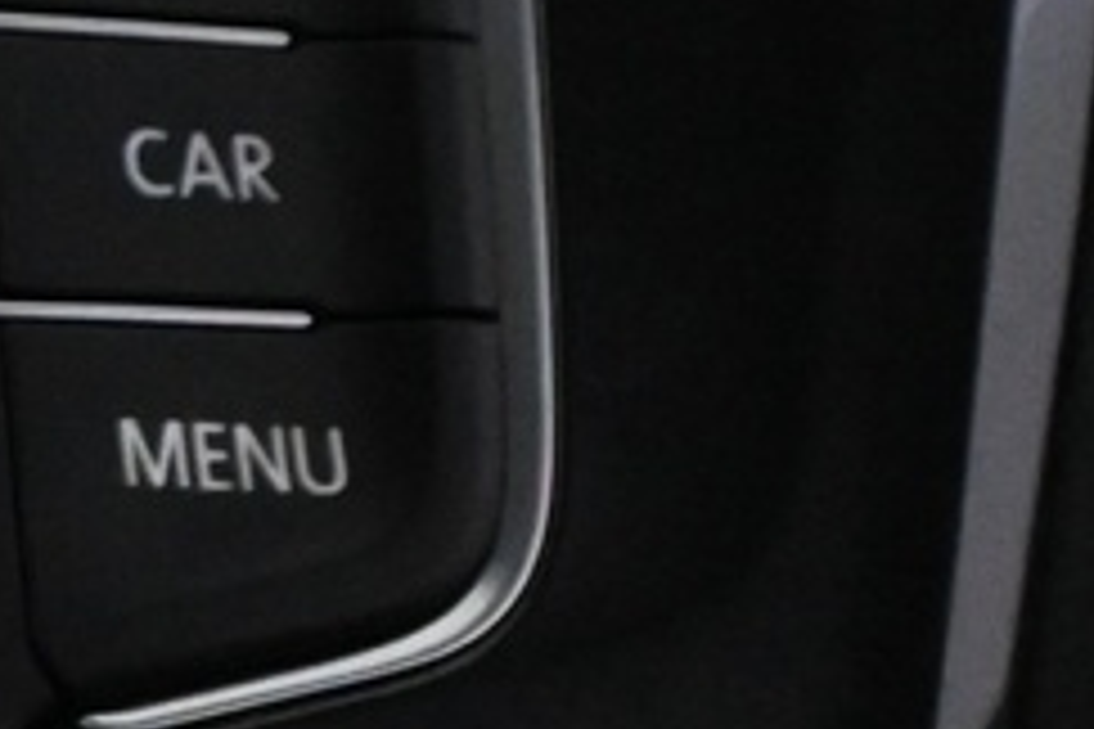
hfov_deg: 8.6
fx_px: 6077
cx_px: -2138
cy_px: 454
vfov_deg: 6.9
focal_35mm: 200
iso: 5000
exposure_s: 1/60
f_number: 6.3
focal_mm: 20
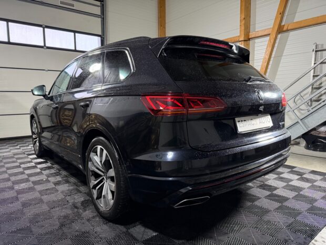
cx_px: 163
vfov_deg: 56.8
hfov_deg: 71.6
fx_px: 226
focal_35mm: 24
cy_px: 122
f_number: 1.78
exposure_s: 1/33
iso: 640
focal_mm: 6.76
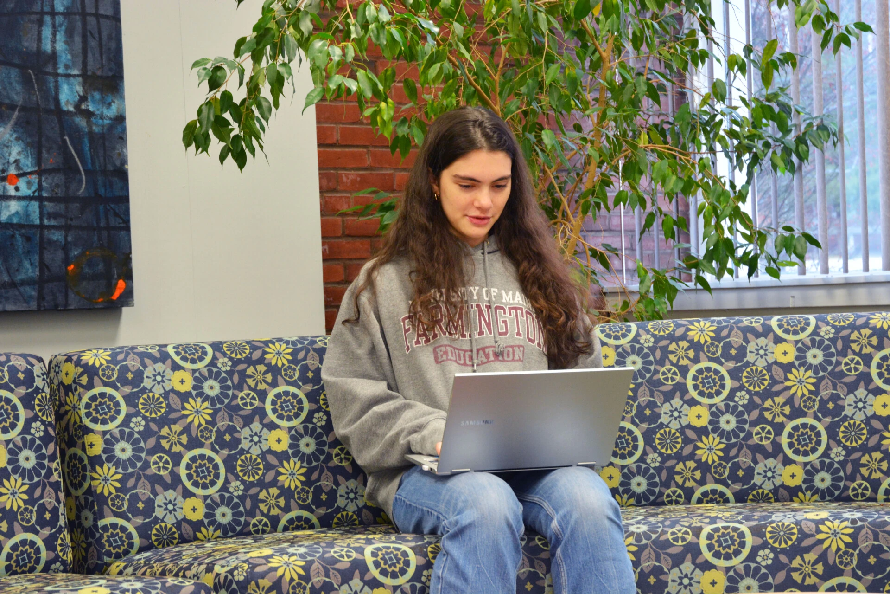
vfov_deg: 20.6
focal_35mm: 66
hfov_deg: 30.5
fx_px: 1632
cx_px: 445
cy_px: 297
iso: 800
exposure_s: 1/40
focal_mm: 44
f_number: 4.2
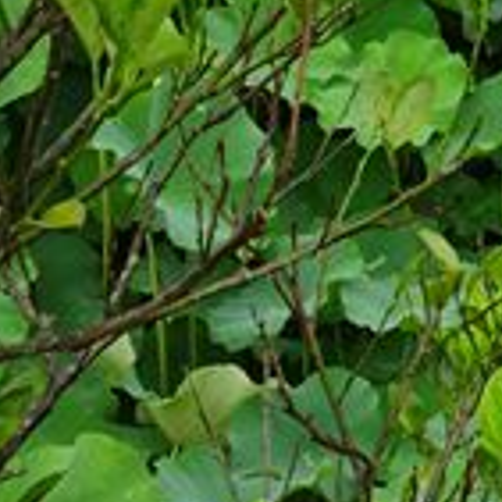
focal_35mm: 120
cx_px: 844
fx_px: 1969
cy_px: -345
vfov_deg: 13.3
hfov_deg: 13.4
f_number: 3.5
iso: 80
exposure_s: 1/50
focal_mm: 4.12
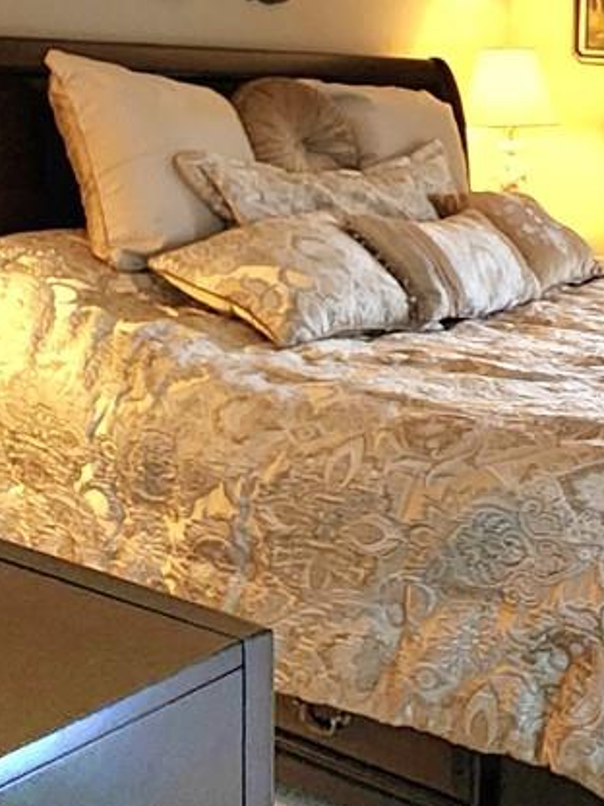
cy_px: 262
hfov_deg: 25.9
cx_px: 736
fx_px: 1163
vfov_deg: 37.7
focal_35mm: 50
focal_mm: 2.2
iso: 250
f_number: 2.2
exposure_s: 1/60.2
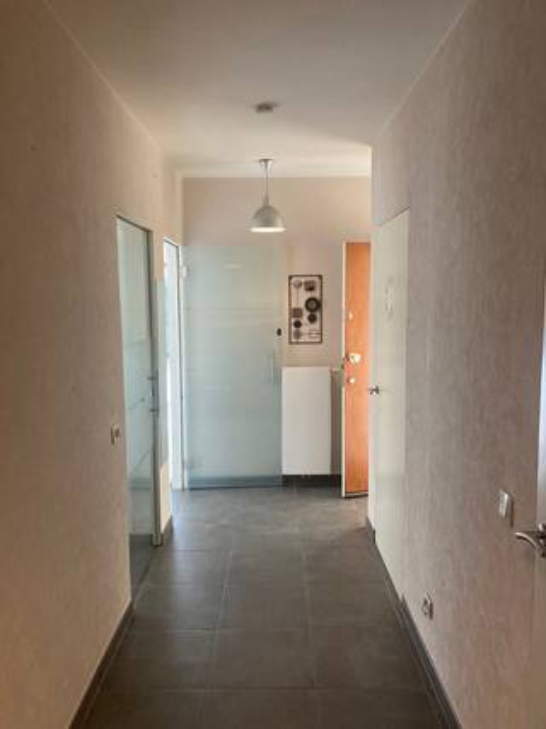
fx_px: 589
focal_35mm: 28
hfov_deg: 49.7
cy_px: 364
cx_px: 273
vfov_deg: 63.5
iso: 100
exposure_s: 1/60
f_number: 1.8
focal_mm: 3.99
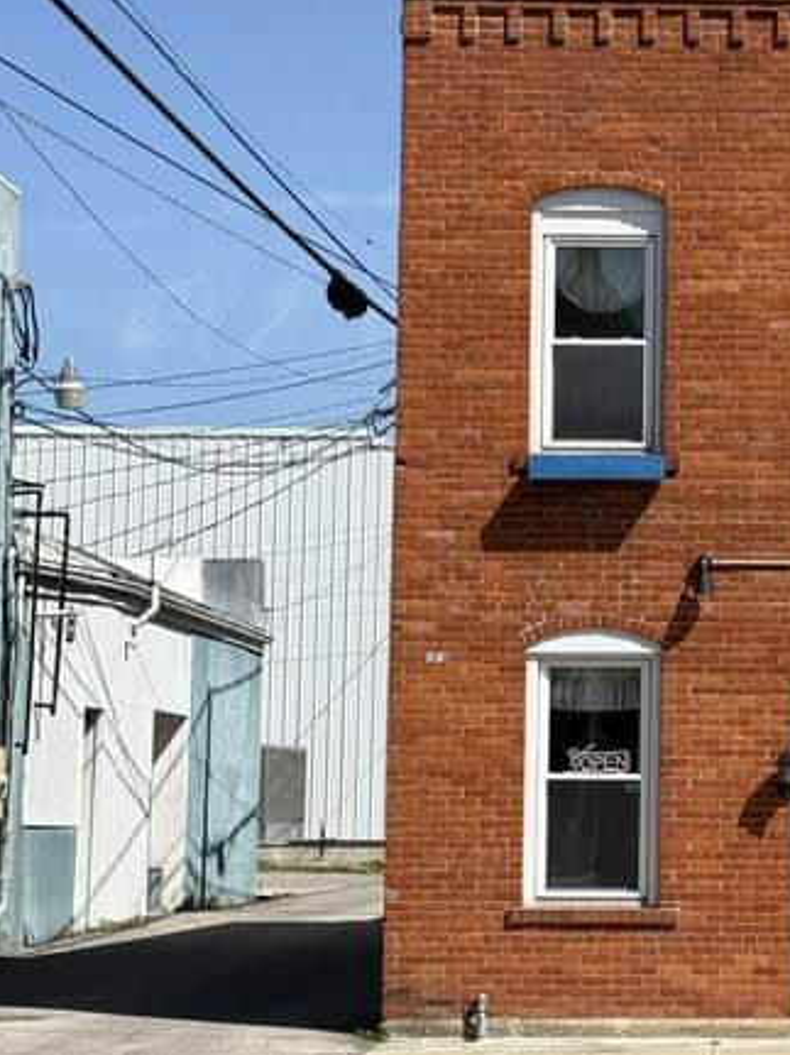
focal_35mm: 107
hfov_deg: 13.6
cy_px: 445
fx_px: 3258
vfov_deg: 18.4
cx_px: 836
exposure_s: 1/6024
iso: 80
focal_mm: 6.76
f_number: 1.78
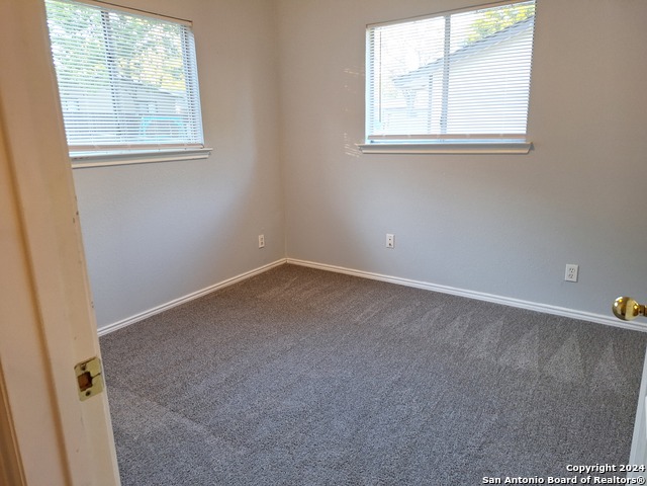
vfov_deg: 58.9
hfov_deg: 73.9
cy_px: 243
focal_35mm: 23
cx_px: 324
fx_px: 430
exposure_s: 1/40
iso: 64
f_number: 1.8
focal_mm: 5.54
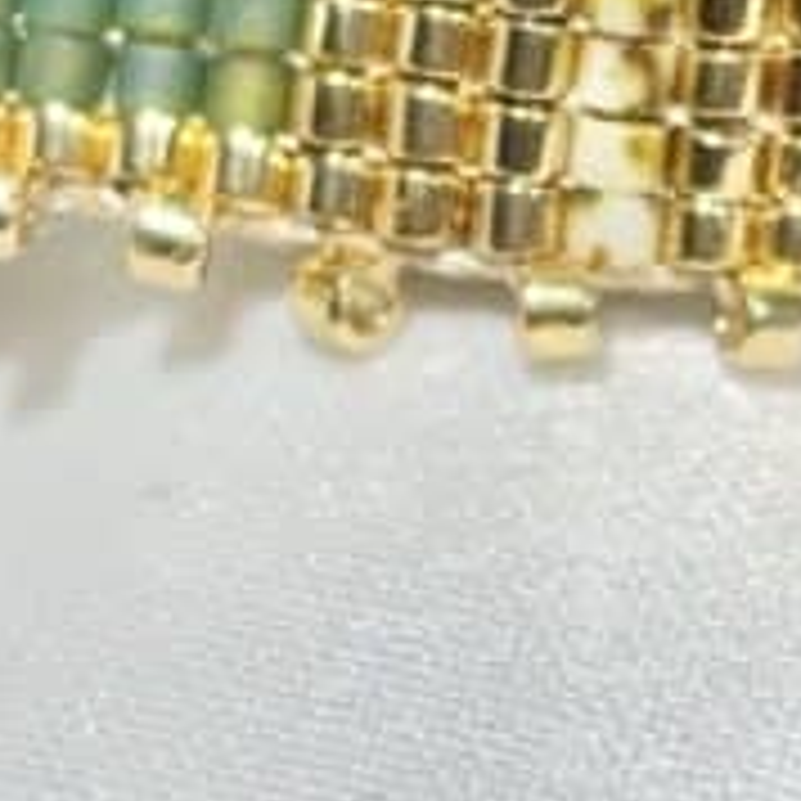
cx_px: 675
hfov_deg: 6.6
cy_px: 482
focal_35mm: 265
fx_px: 6938
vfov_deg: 6.6
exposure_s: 1/339
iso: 32
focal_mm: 5.96
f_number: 1.6
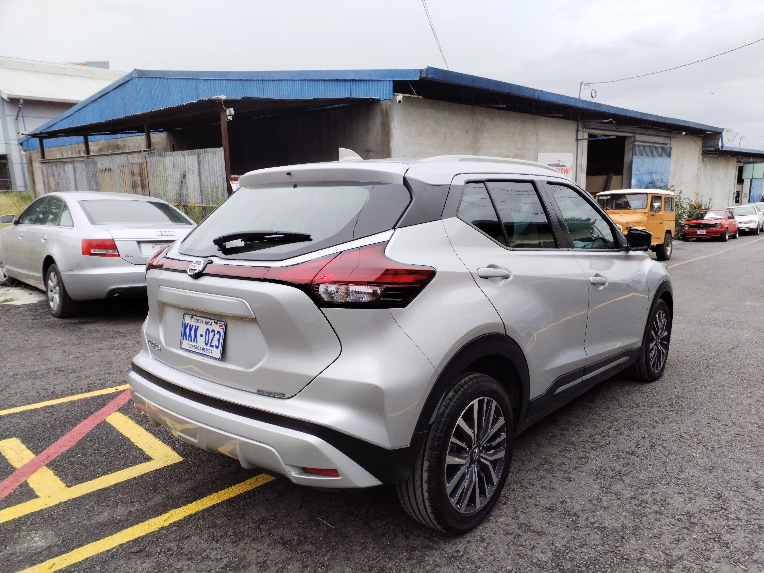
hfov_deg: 61.7
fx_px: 640
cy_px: 286
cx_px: 382
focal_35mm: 29
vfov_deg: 48.2
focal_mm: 4.75
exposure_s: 1/498
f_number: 1.8
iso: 100
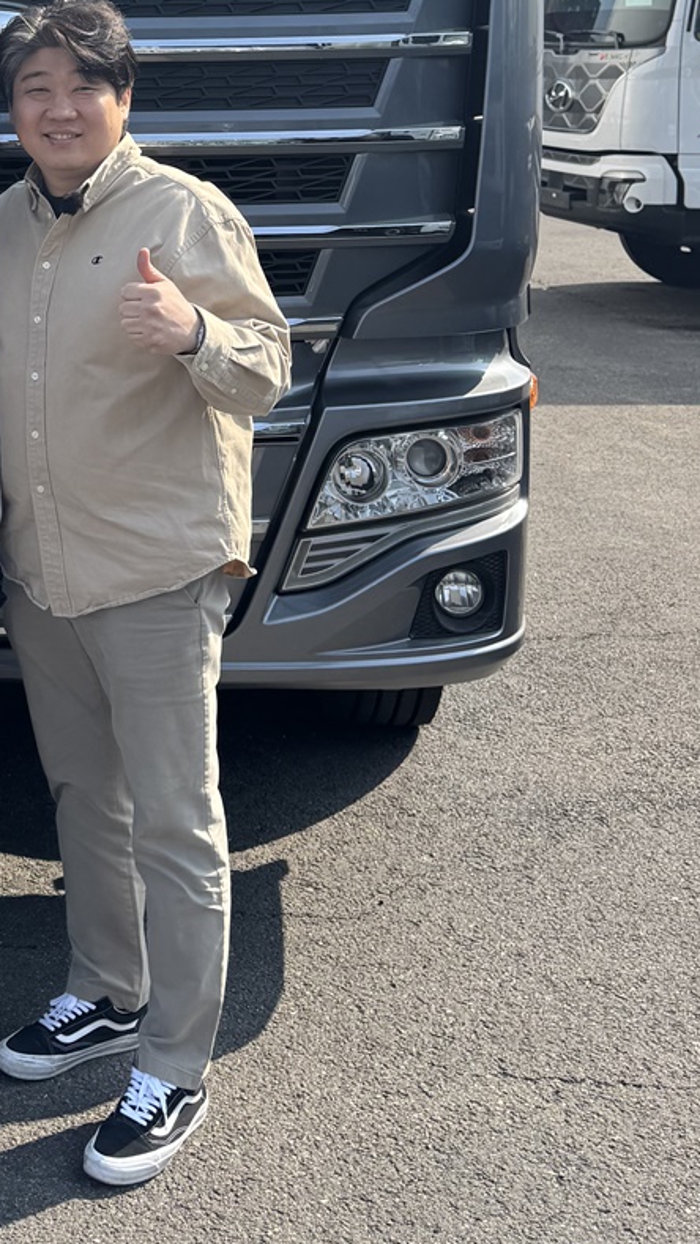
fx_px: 1748
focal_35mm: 53
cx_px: -76
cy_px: 120
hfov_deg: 21.4
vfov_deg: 36.7
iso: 80
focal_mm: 6.76
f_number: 1.78
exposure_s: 1/2710
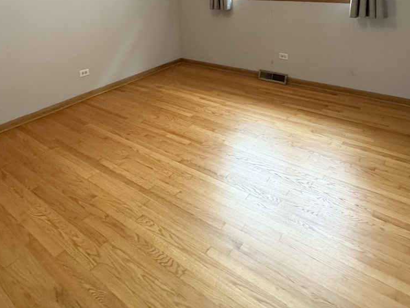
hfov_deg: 65.3
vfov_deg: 44.9
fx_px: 320
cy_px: 12
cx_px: 204
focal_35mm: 27
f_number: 2.2
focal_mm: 2.22
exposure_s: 1/120
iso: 640
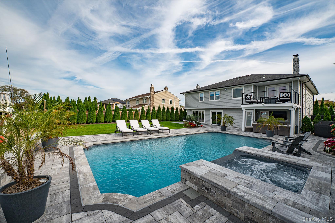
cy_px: 112
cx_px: 168
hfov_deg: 104.3
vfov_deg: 81.1
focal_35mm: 14
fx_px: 130
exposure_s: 1/500
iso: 400
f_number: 13
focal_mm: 14
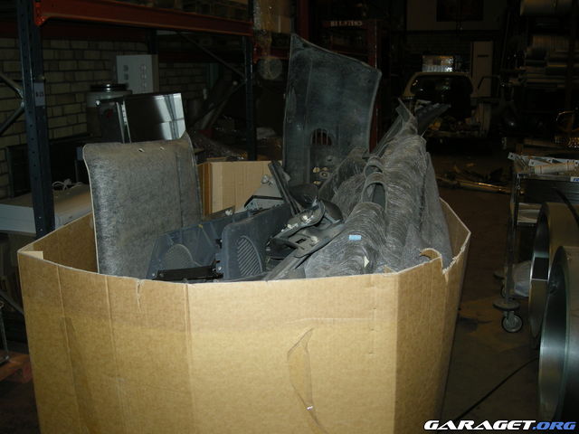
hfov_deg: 52.6
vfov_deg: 40.7
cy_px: 217
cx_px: 290
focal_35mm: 35
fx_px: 585
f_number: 2.8
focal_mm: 5.7
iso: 83
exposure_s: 1/60
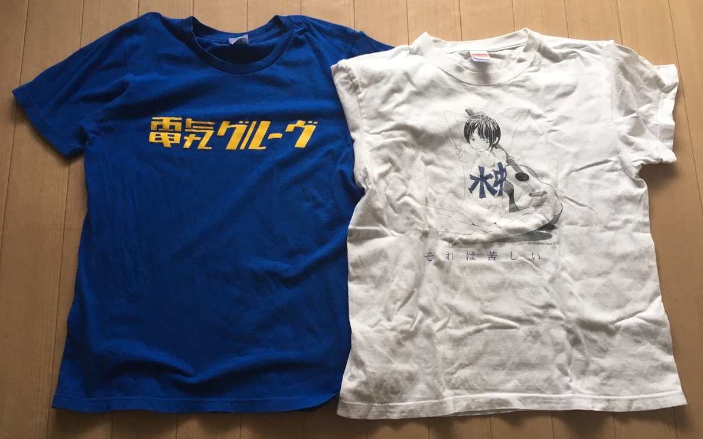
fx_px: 594
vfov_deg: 40.6
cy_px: 225
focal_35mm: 31
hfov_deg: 61.2
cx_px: 349
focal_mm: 4.15
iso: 25
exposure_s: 1/40
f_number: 2.2
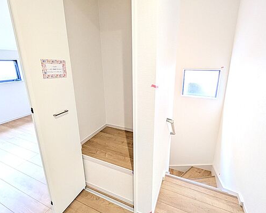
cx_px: 137
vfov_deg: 76.8
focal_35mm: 17
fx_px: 134
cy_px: 96
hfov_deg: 89.6
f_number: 2.2
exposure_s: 1/50
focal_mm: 1.83
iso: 79
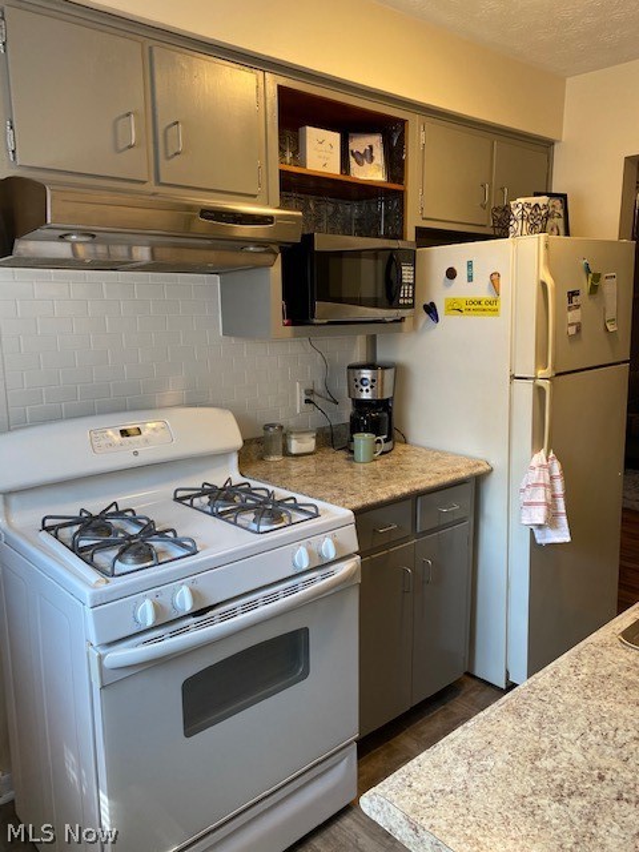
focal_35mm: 26
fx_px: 640
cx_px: 320
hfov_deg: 53.1
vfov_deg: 67.3
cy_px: 426
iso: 125
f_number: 1.8
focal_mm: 4.25
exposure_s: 1/120
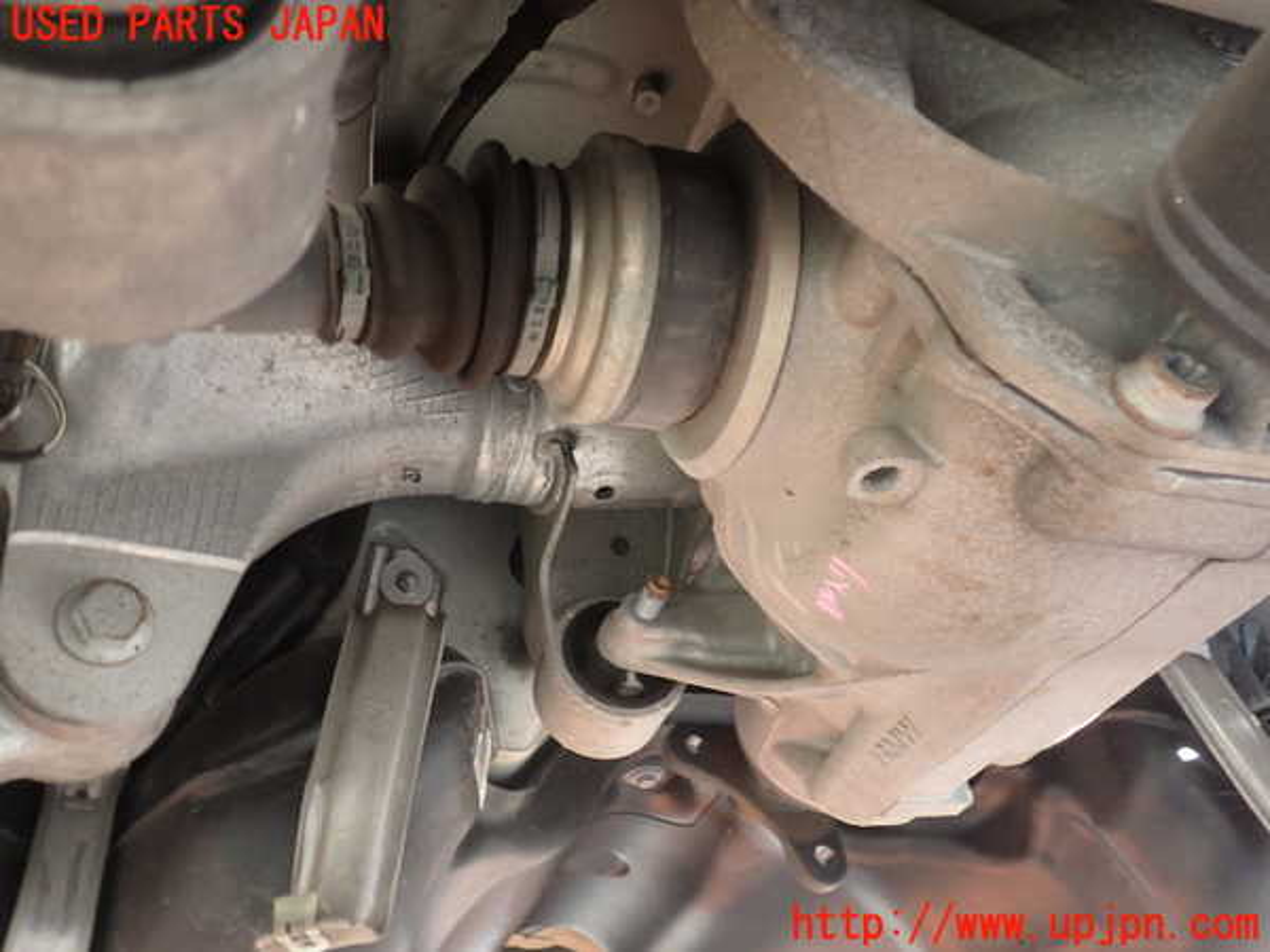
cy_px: 476
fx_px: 1101
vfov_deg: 46.8
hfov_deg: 60.0
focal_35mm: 30
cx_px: 635
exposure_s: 1/50
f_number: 2.3
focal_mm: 5.4
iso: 200
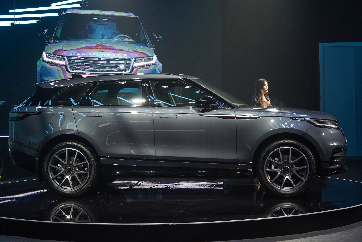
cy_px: 121
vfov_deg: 19.5
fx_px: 704
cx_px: 181
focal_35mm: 70
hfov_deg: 28.8
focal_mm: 70
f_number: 4
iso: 2500
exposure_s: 1/320
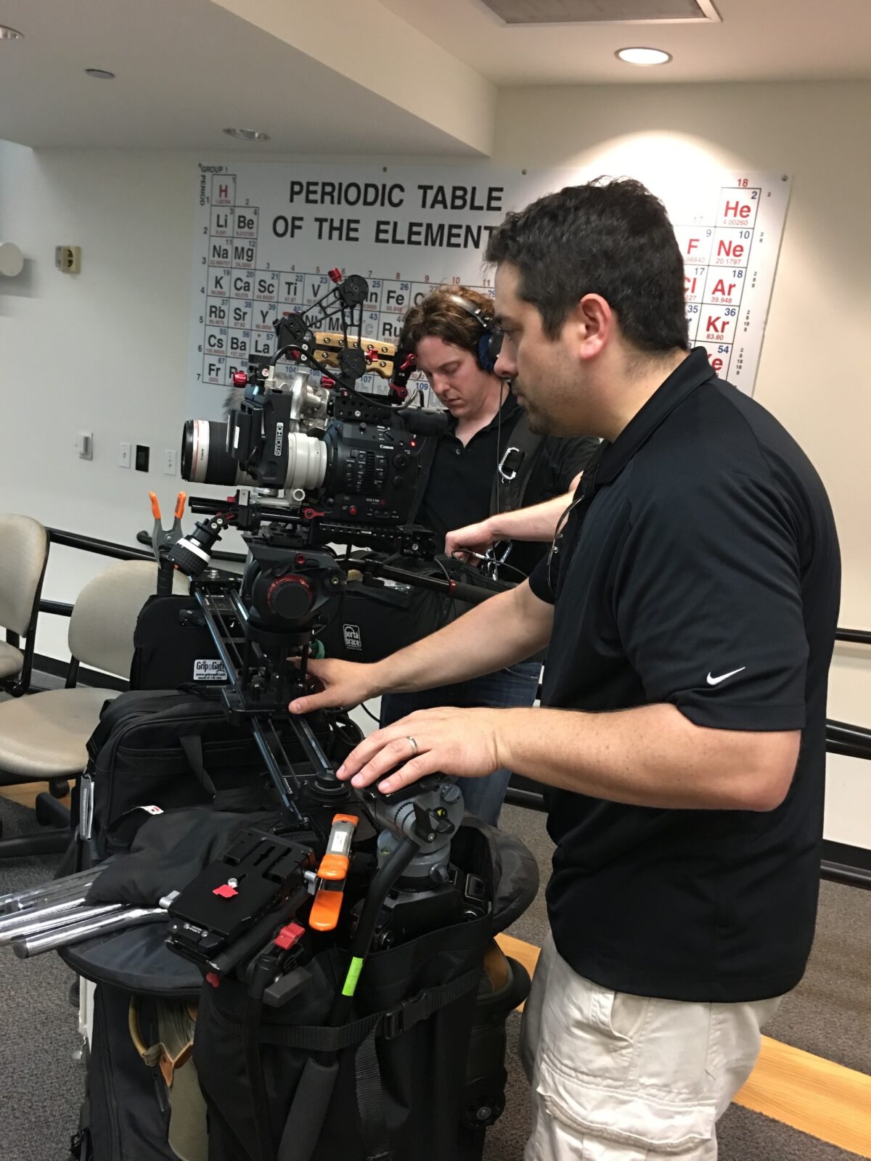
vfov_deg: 61.7
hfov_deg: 48.2
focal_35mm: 29
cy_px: 580
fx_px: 973
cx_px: 436
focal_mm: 4.15
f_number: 2.2
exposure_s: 1/4
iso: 50
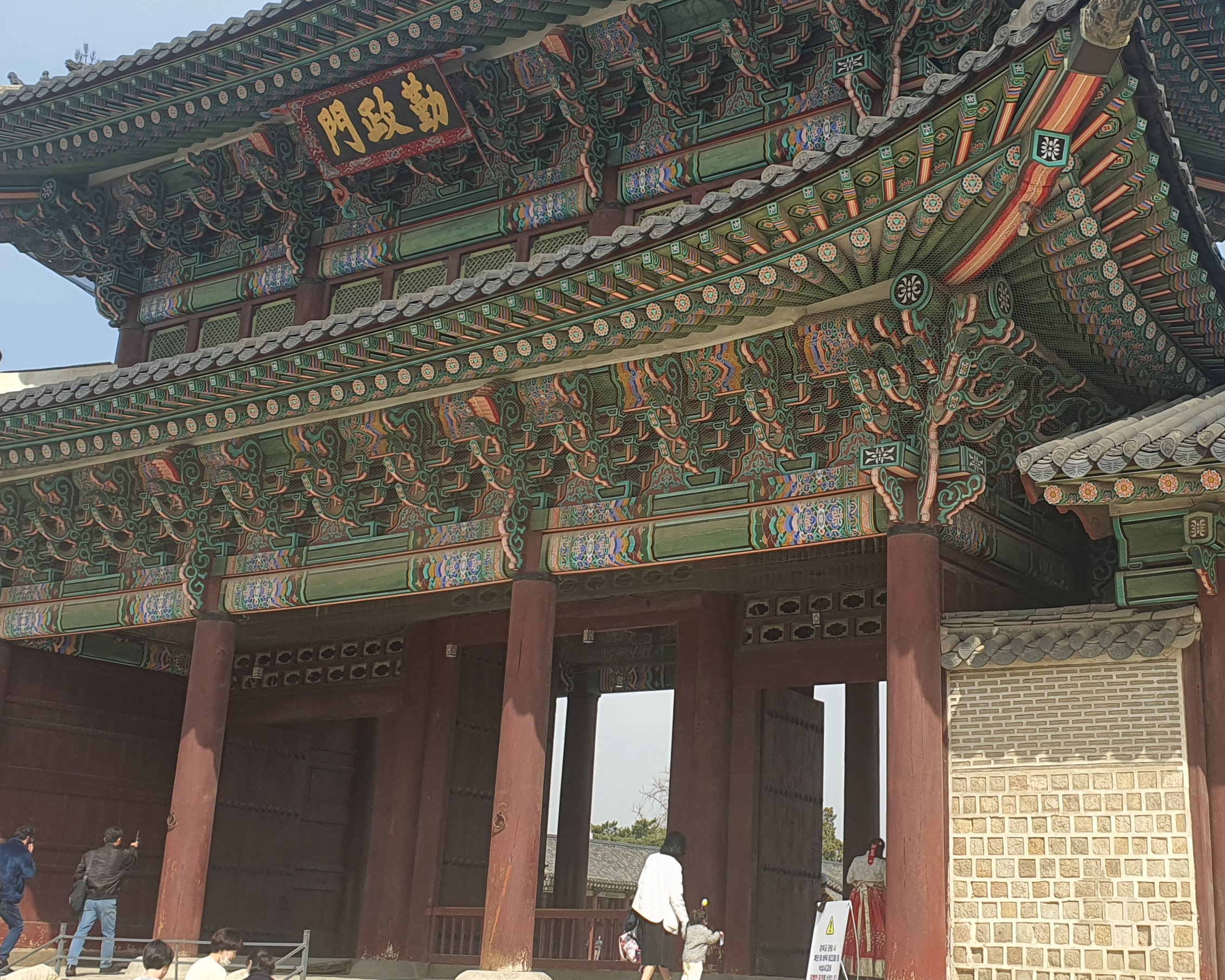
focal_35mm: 45
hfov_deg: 41.0
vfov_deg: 33.3
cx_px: 734
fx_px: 1631
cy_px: 403
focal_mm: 4.3
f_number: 2.4
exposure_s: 1/1216
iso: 50
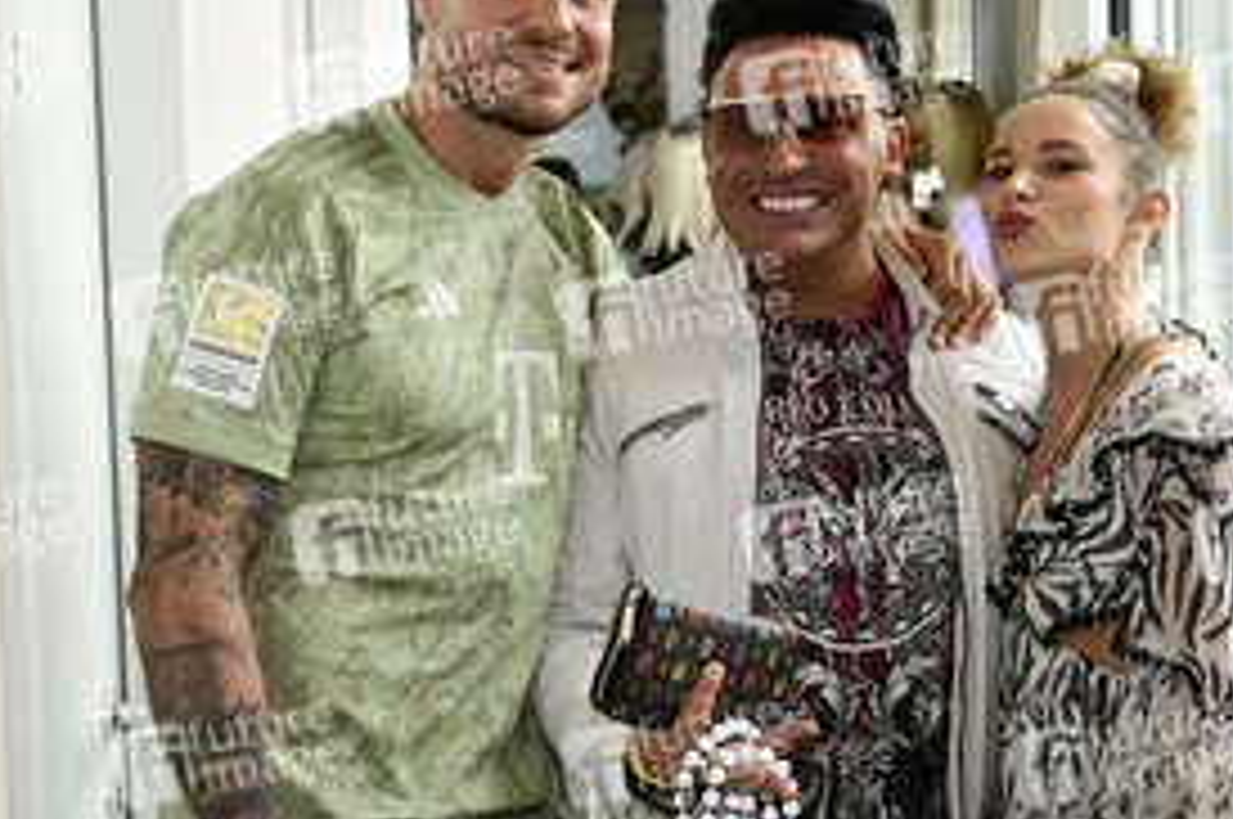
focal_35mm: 74
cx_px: 736
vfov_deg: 18.4
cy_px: 418
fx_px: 2531
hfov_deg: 27.3
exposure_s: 1/200
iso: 640
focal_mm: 45
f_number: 5
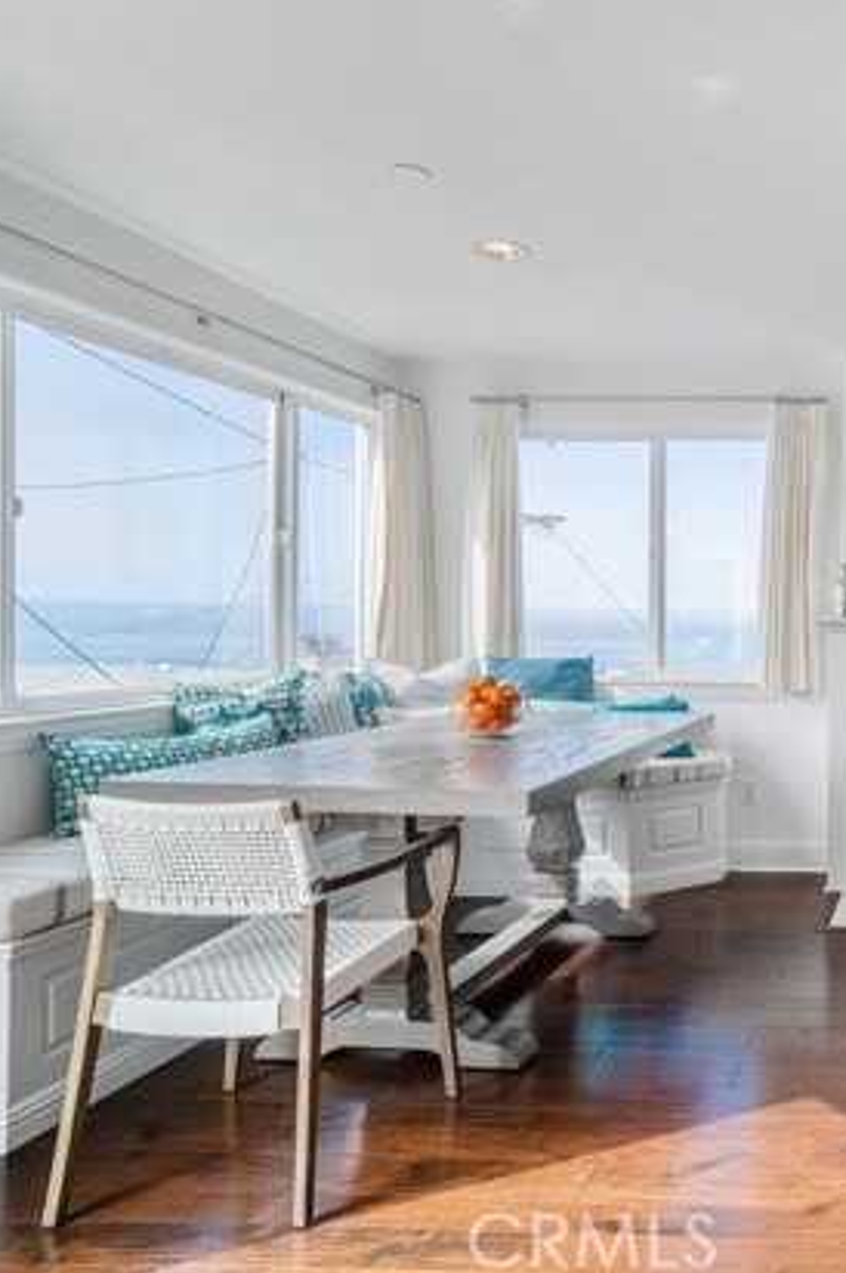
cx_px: 963
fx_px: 989
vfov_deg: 65.5
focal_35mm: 28
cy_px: 626
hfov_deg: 37.5
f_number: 8
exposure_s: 1/4000
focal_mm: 18
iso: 200
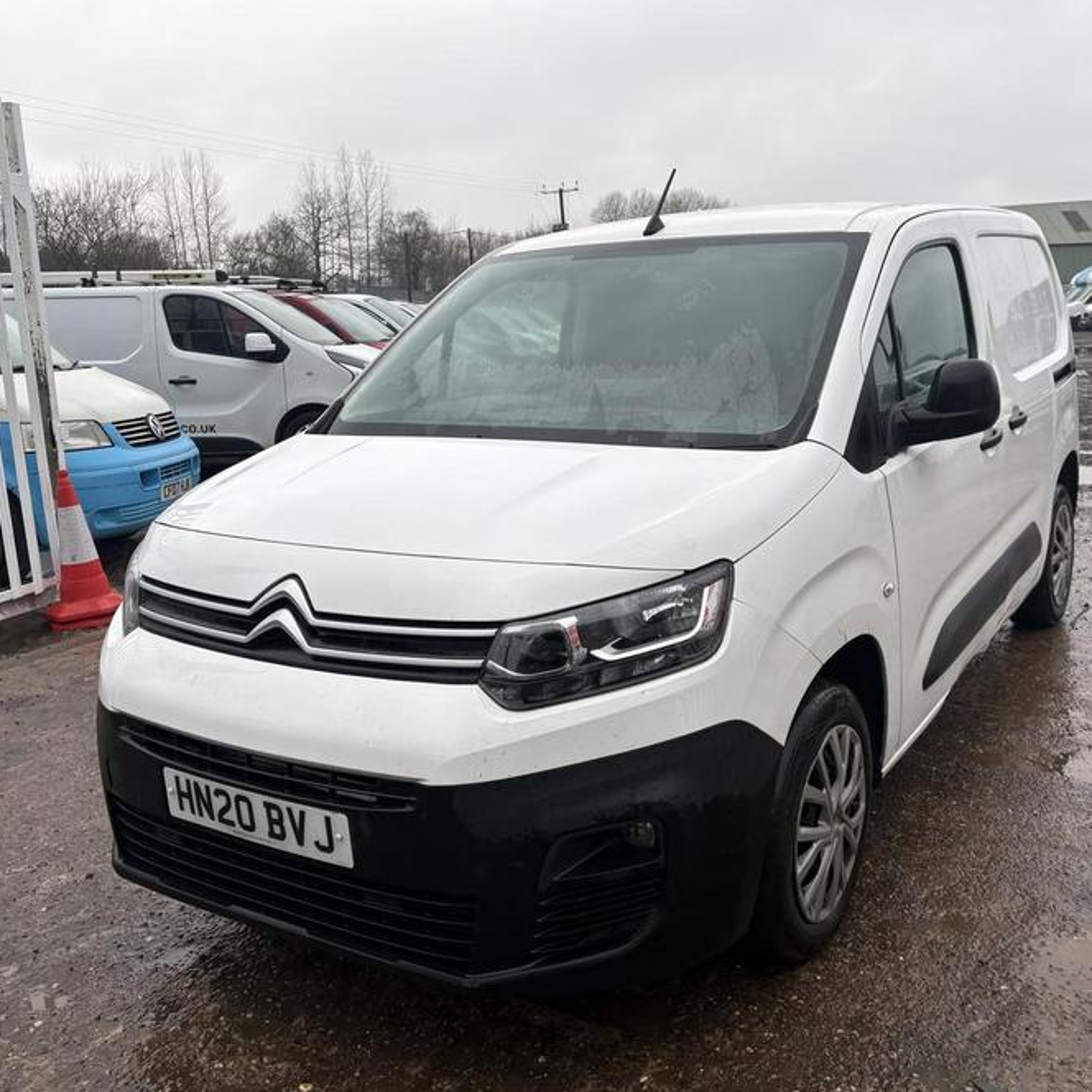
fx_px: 1106
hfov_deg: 52.2
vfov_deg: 52.5
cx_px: 653
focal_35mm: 31
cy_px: 543
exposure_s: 1/263
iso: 40
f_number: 1.6
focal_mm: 5.96
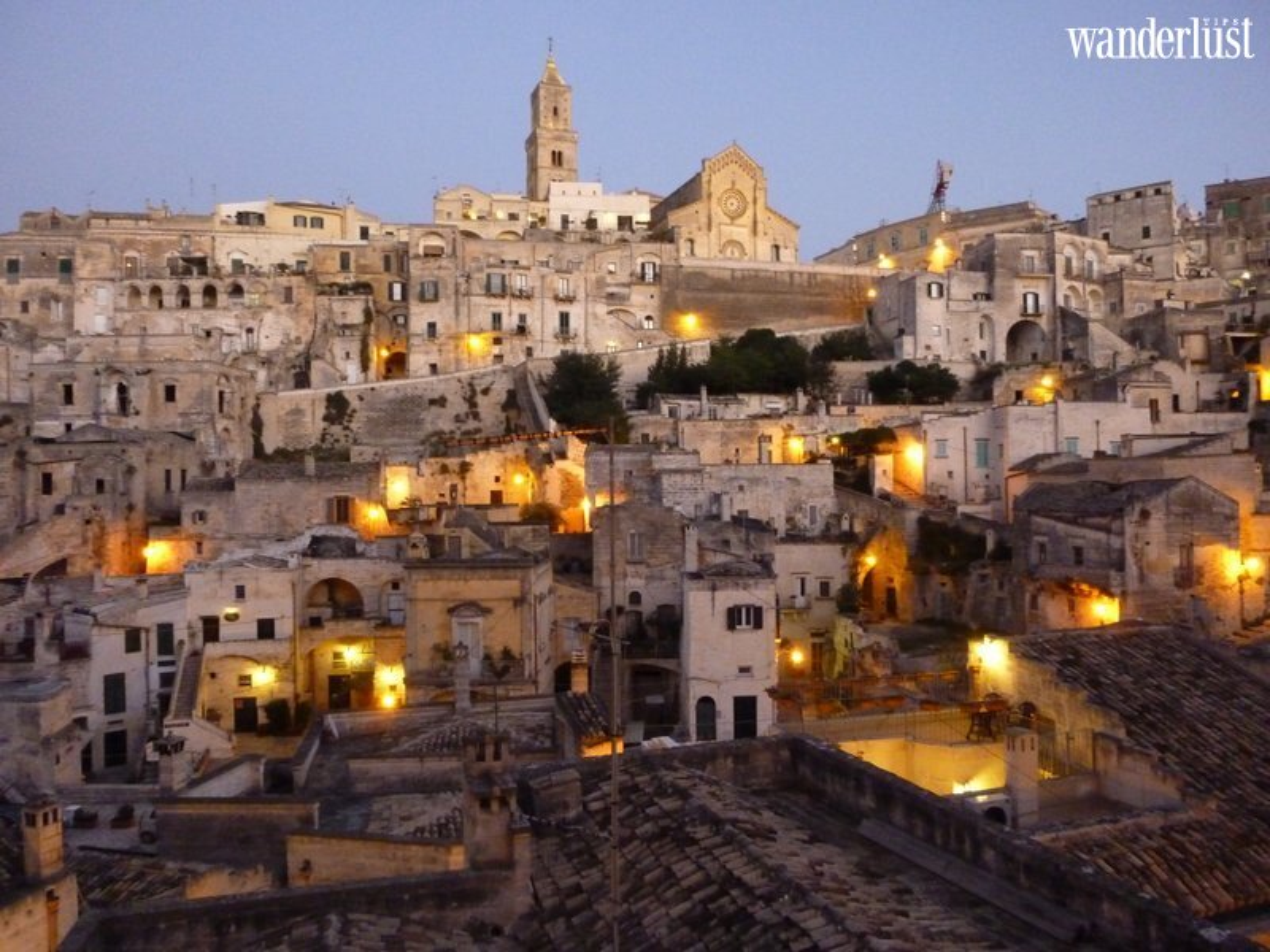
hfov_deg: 69.4
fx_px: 917
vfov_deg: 54.9
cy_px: 476
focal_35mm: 25
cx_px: 635
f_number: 3.3
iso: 800
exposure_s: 1/10
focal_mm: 4.5
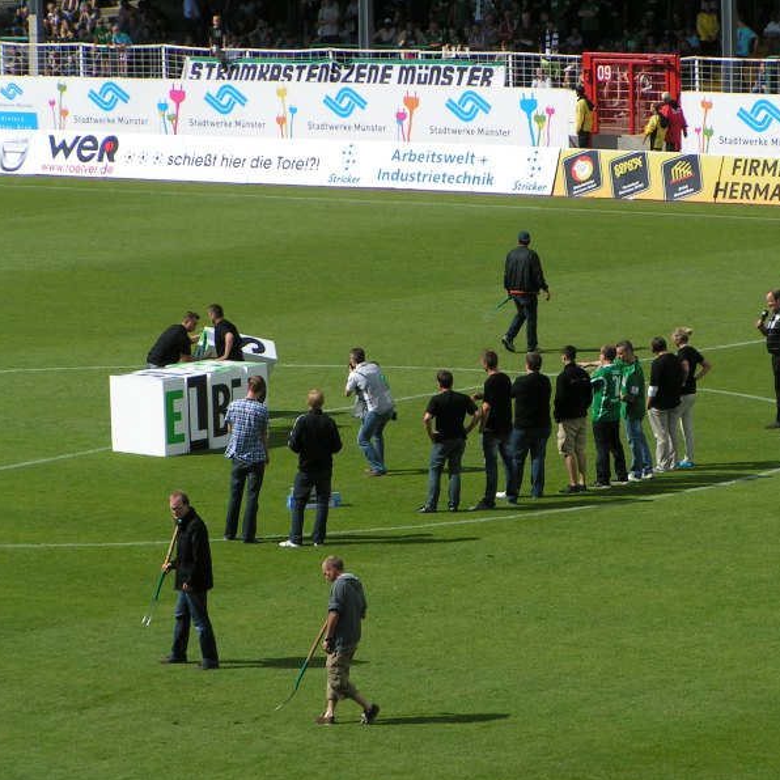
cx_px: 454
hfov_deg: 7.8
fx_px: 5685
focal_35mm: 223
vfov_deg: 7.8
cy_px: 391
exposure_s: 1/640
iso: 50
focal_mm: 28.8
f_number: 6.3
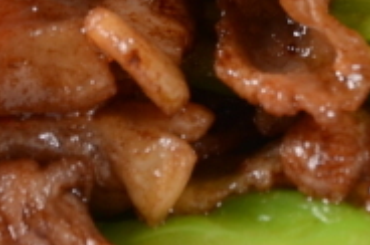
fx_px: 5992
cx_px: 78
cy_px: -143
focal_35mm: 584
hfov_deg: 3.5
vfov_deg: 2.3
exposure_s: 1/160
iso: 100
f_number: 7.1
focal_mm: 70
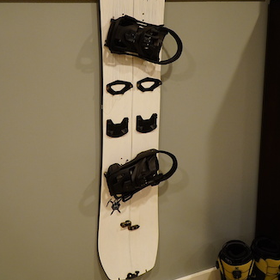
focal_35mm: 43
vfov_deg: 38.3
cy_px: 75
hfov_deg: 39.2
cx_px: 139
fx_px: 394
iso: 1600
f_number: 4
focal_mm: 22
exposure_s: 1/60
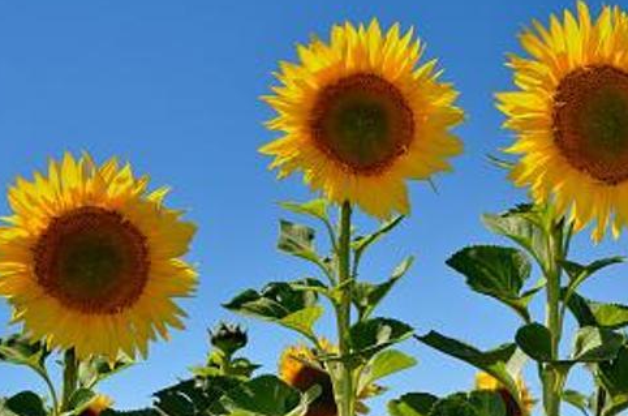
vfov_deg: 18.3
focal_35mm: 74
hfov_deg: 26.9
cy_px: 163
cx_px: 496
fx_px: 1288
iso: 100
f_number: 8
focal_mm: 28
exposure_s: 1/320
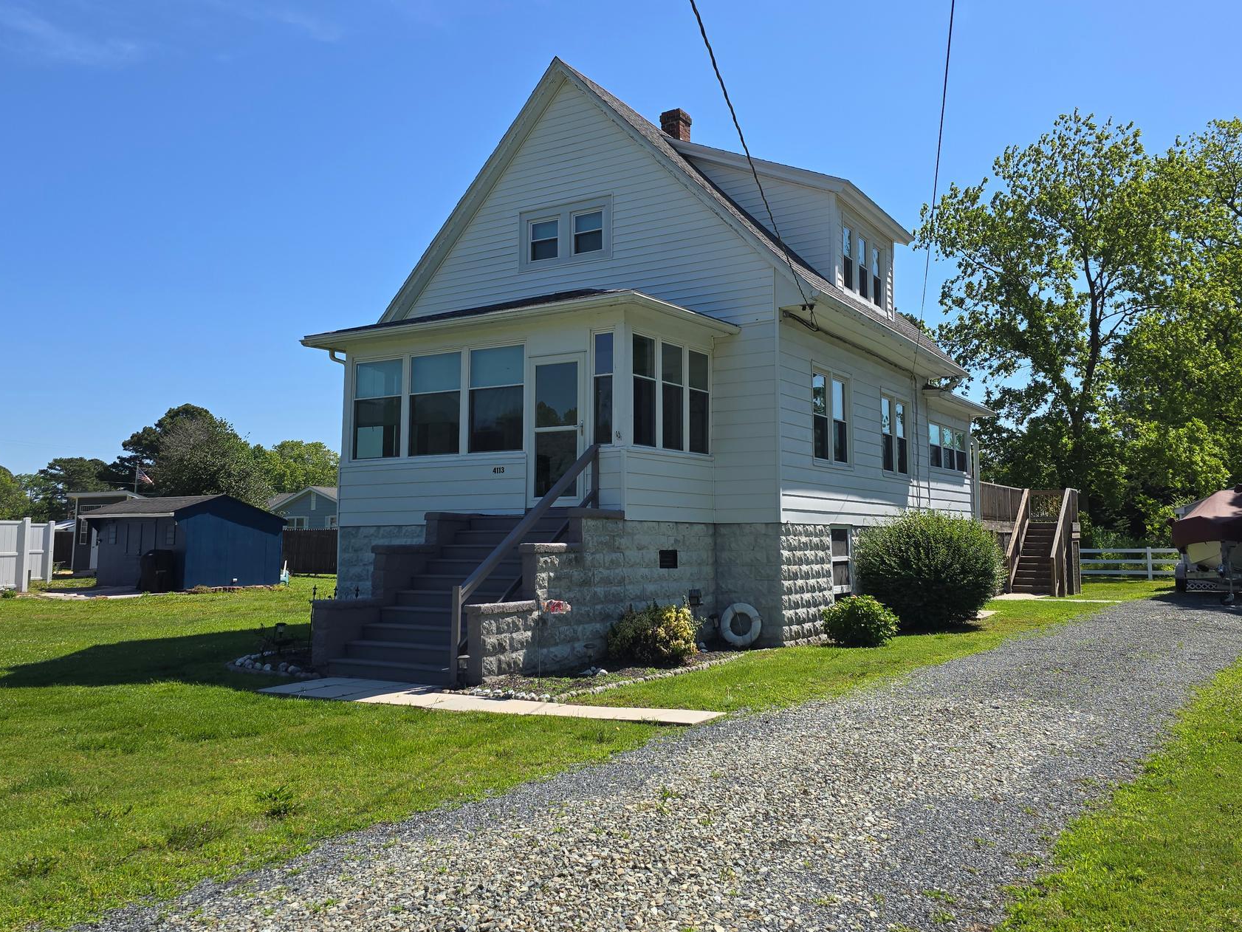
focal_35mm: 28
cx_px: 667
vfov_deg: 49.7
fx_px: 1005
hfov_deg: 63.4
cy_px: 437
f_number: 1.7
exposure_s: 1/850
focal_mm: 6.3
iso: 12
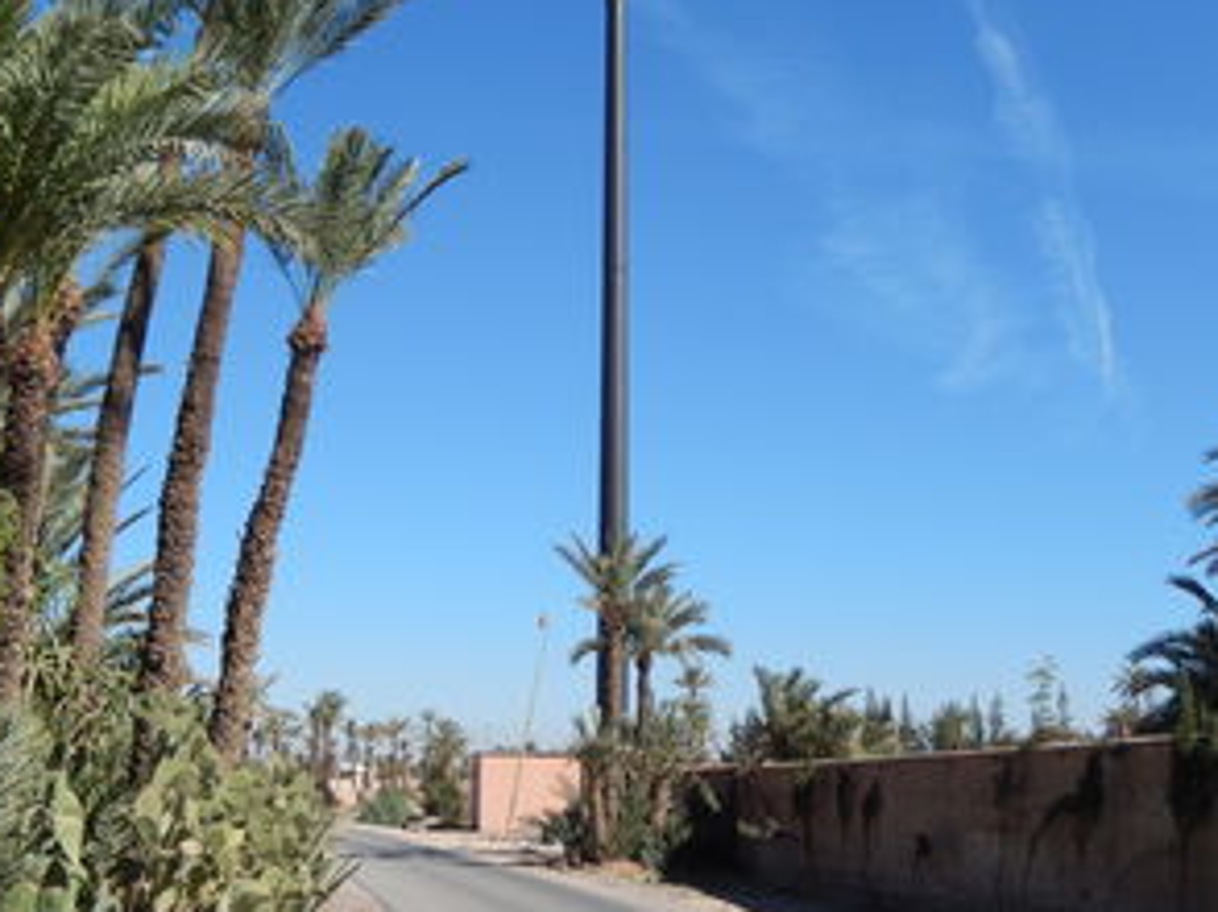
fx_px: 1723
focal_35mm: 49
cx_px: 568
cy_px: 344
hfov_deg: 38.9
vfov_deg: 29.5
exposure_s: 1/1250
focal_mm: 6.5
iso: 125
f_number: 4
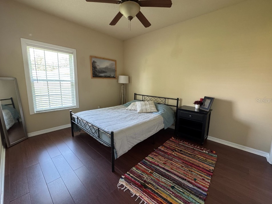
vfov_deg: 81.7
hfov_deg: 98.2
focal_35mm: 15
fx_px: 118
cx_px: 137
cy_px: 100
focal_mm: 2.22
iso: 320
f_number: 2.2
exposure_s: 1/71
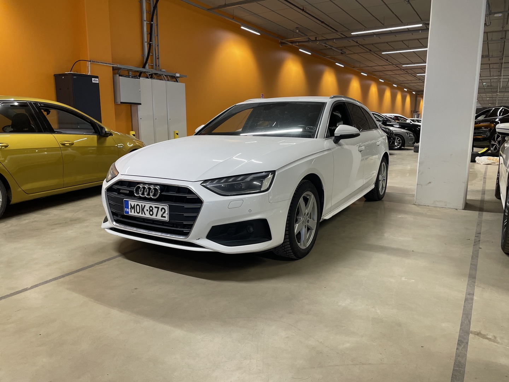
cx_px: 254
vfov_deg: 53.1
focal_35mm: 26
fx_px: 382
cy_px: 191
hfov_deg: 67.3
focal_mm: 4.2
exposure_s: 1/112
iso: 125
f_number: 1.6
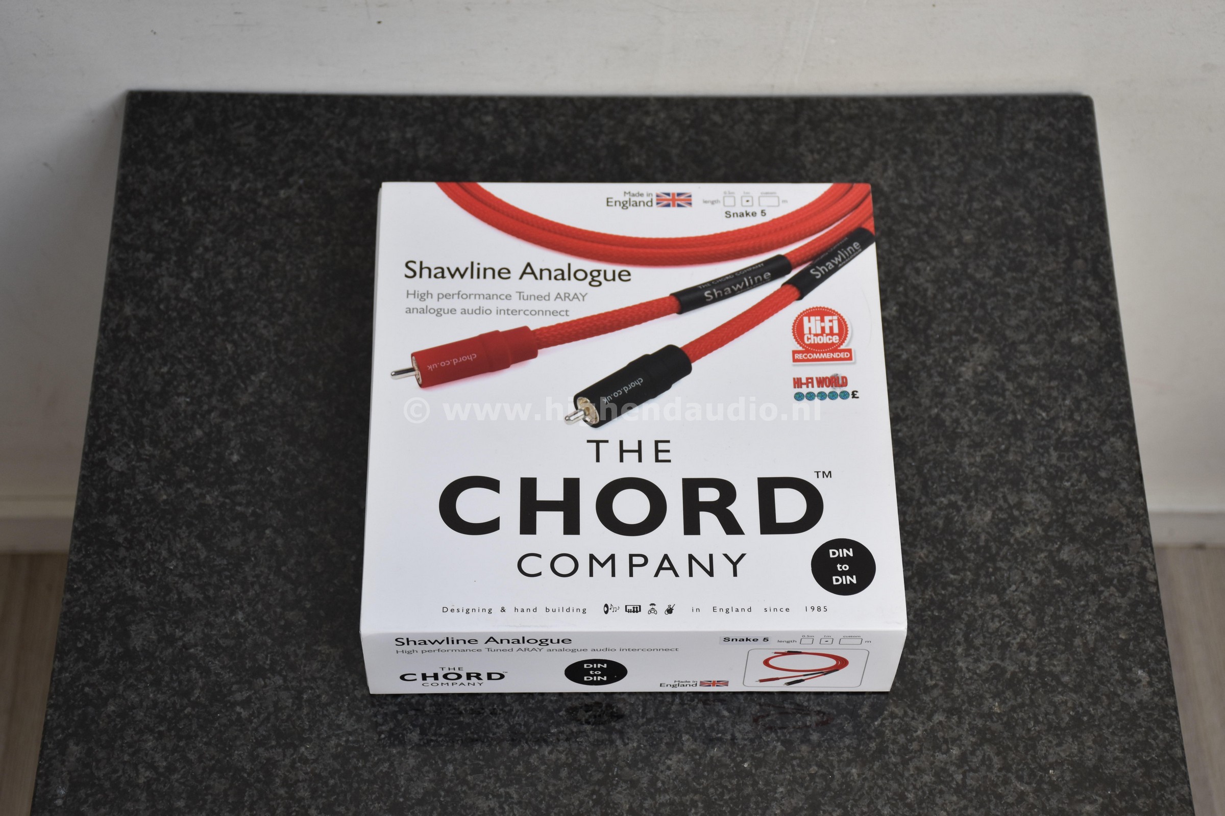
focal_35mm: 72
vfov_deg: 18.9
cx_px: 612
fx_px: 2450
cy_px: 408
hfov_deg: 28.1
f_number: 5.6
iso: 400
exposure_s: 1/125
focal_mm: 48
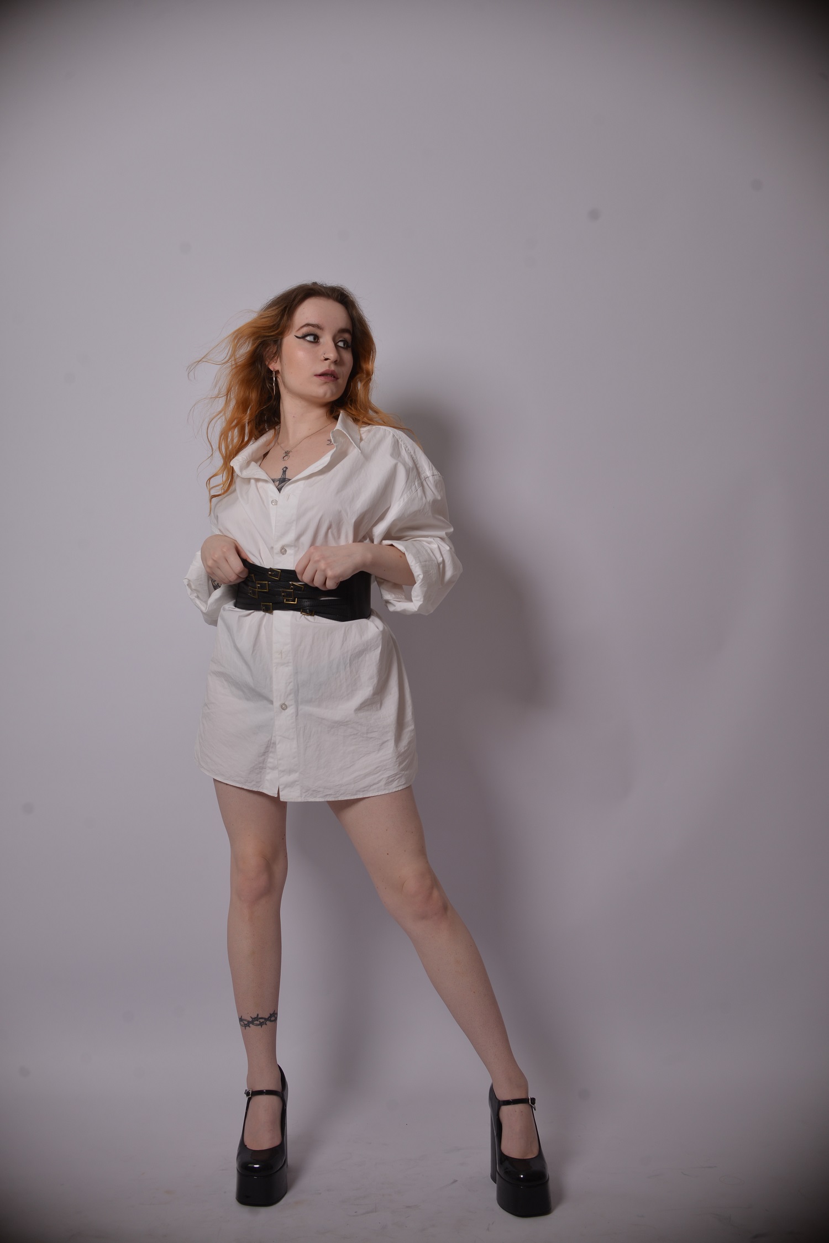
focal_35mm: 35
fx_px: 1209
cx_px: 414
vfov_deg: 54.4
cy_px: 622
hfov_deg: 37.9
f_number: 6.3
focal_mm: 35
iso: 160
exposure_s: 1/160
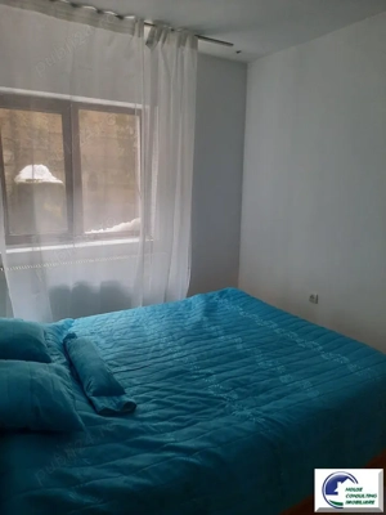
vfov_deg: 69.4
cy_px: 258
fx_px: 372
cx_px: 193
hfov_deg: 54.9
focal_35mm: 25
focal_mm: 4.6
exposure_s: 1/33
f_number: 2
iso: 320
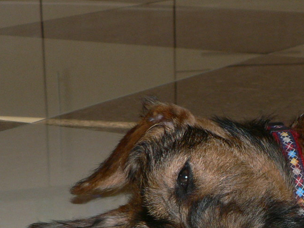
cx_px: 273
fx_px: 1142
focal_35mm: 130
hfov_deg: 15.0
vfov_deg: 11.3
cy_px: 212
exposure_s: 1/60
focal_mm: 8.8
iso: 100
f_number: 2.8
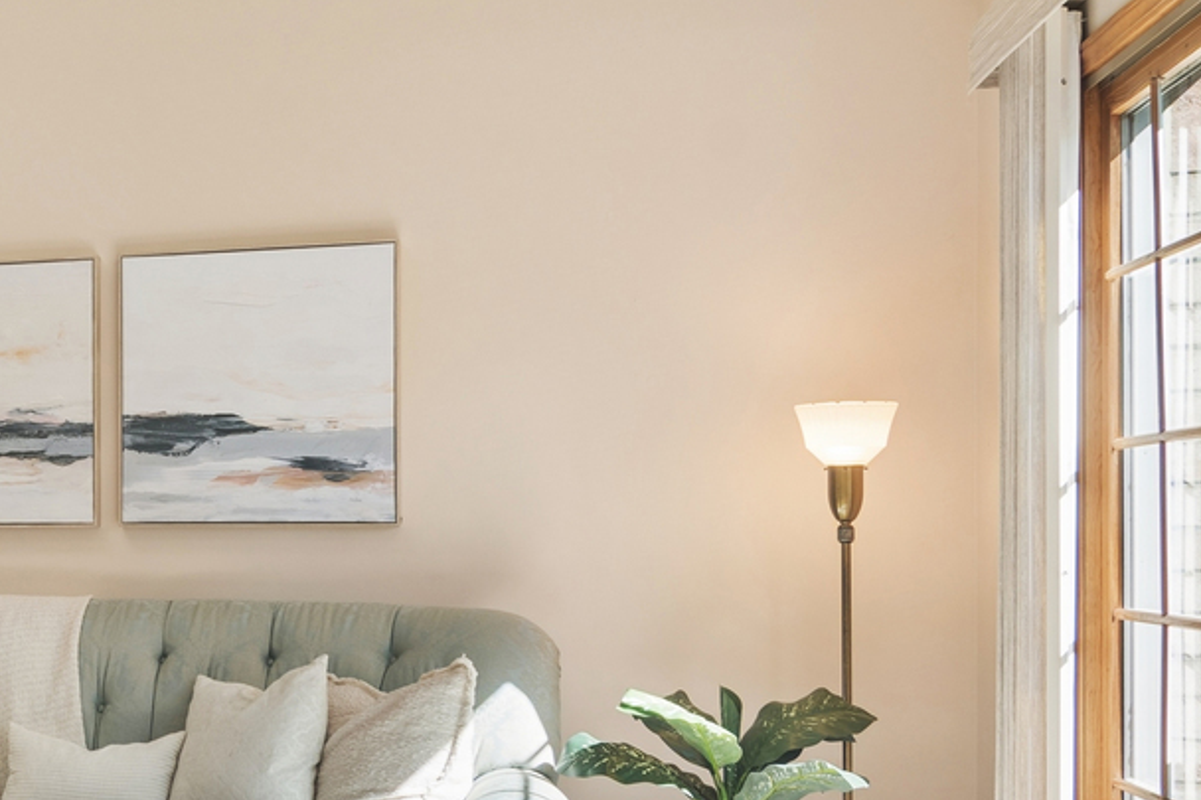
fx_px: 1601
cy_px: 516
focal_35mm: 48
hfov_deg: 36.3
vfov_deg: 27.9
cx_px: -41
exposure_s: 1/50
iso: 200
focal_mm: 12
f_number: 8
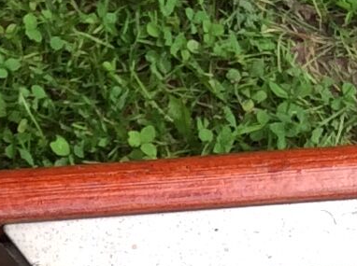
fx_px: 2234
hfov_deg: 9.0
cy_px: 241
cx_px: -98
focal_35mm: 217
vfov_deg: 6.8
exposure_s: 1/203
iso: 32
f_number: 2.4
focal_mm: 3.3
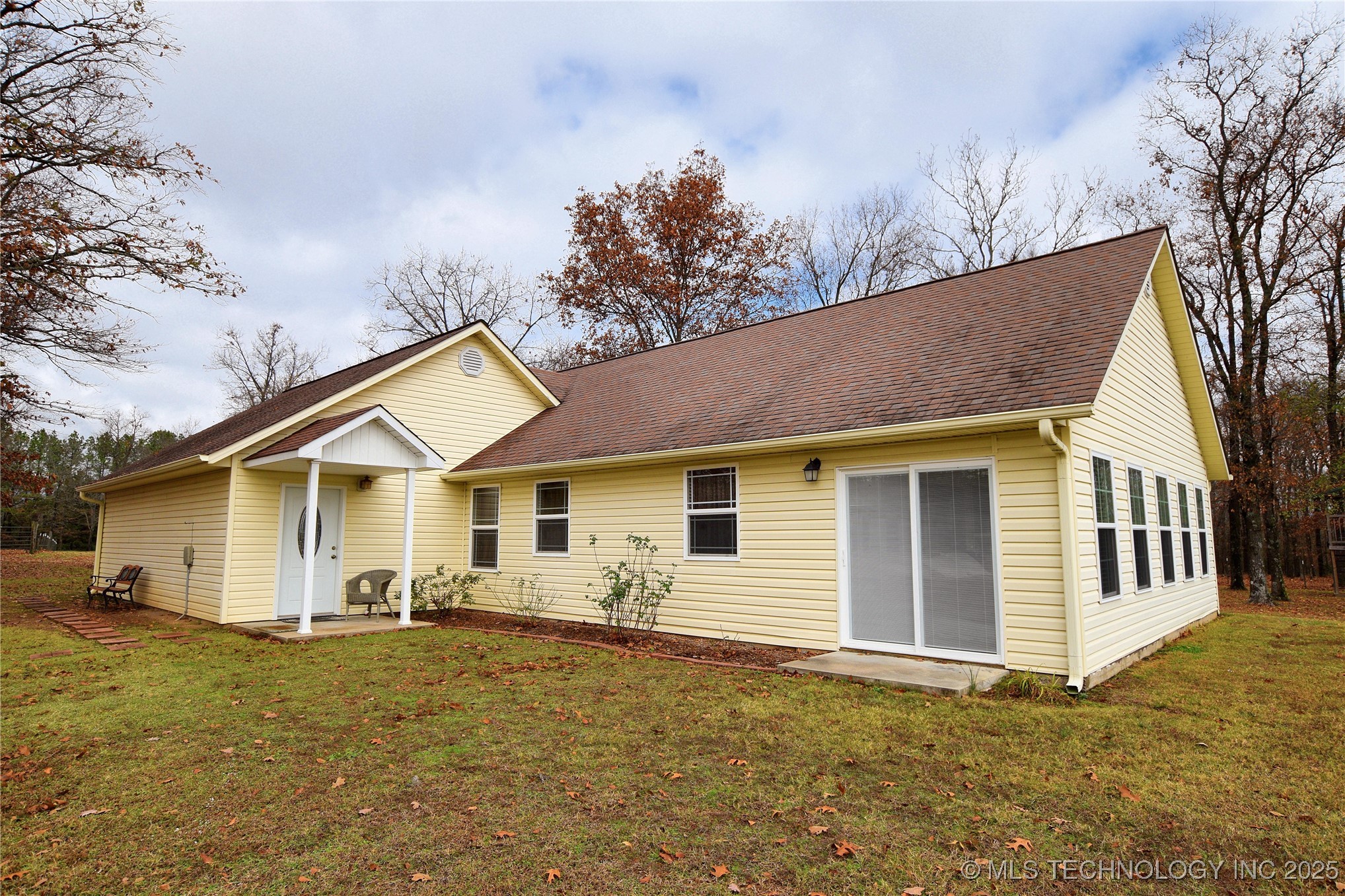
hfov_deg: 85.4
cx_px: 672
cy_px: 448
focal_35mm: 20
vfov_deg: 63.2
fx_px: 728
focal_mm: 13
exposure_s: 1/400
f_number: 7.1
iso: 200
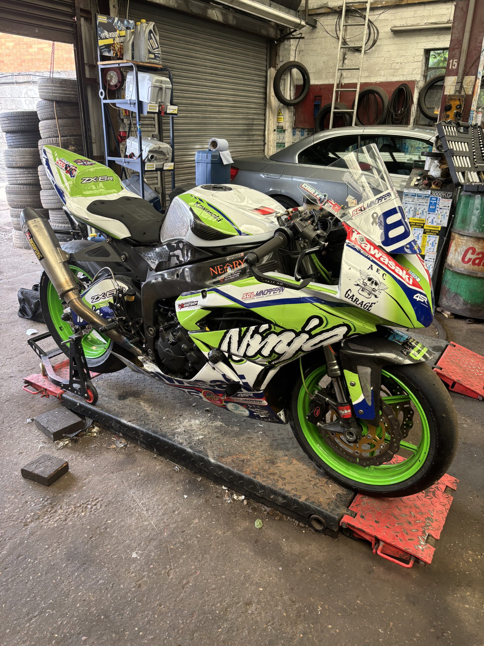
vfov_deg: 67.3
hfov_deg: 53.1
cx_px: 242
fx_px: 485
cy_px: 323
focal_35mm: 26
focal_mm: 5.96
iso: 125
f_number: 1.6
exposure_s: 1/121
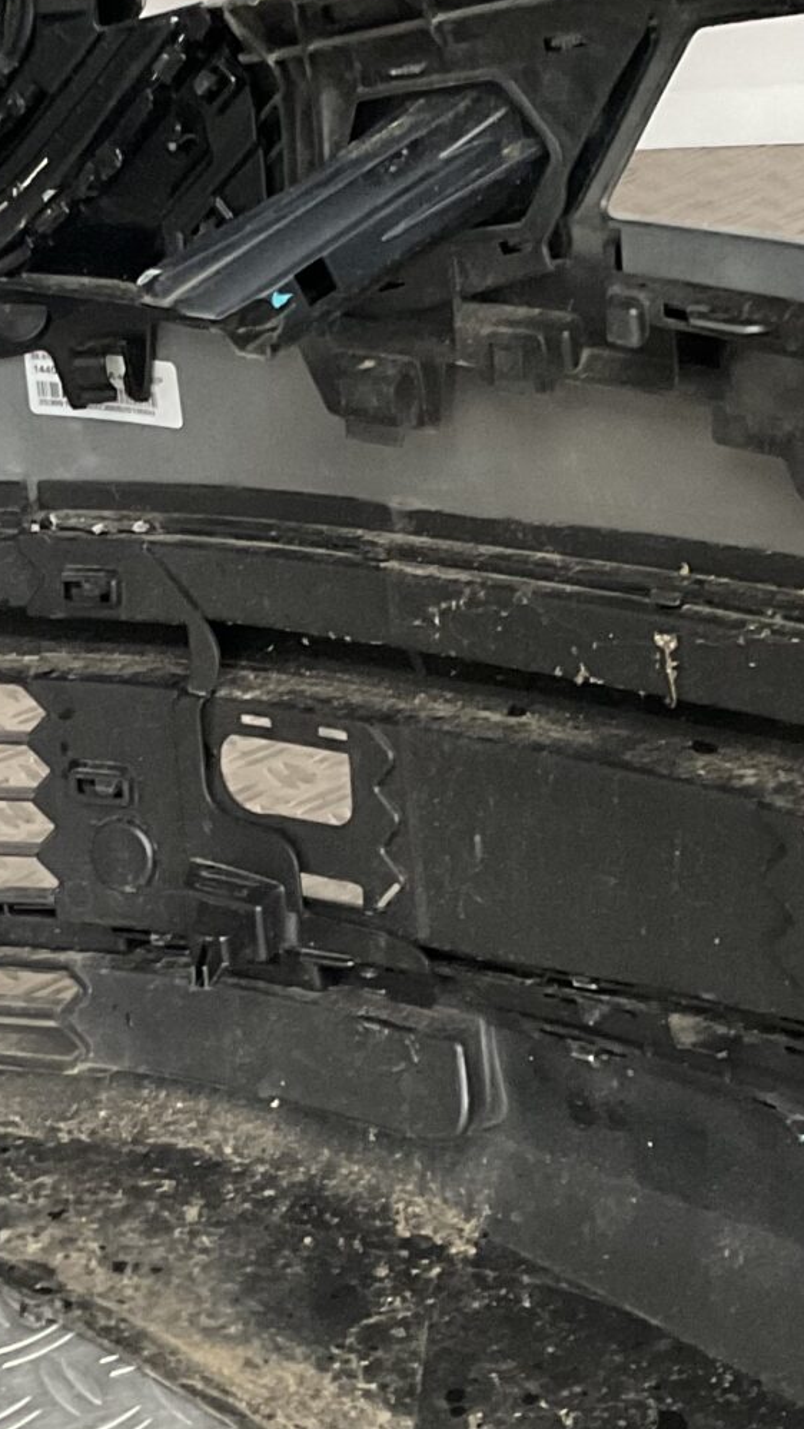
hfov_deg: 14.9
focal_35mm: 81
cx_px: 187
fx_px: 3070
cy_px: 688
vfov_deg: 26.2
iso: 200
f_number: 1.8
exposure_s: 1/33
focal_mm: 3
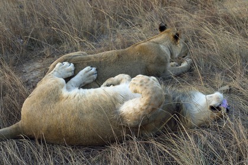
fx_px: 331
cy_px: 82
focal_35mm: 48
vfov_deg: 28.1
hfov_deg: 41.1
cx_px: 124
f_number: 7.1
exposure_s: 1/320
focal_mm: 48
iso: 800
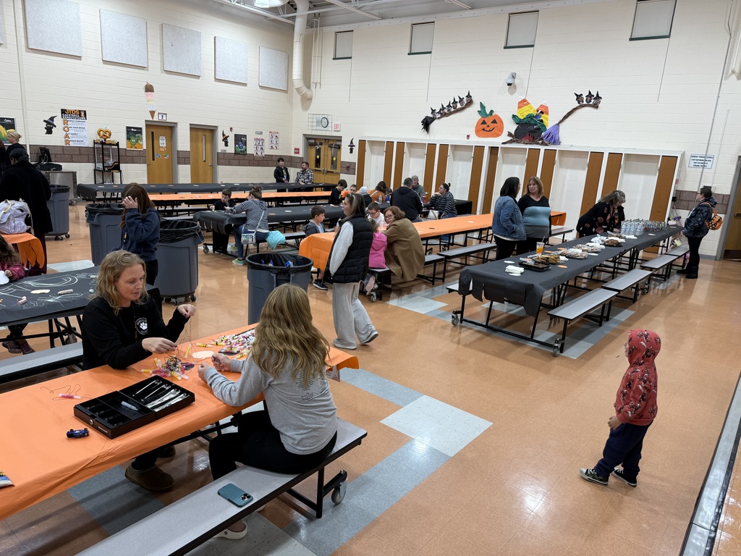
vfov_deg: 56.8
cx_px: 370
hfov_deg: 71.6
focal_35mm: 24
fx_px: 514
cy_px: 278
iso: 80
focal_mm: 6.76
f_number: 1.78
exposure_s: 1/120
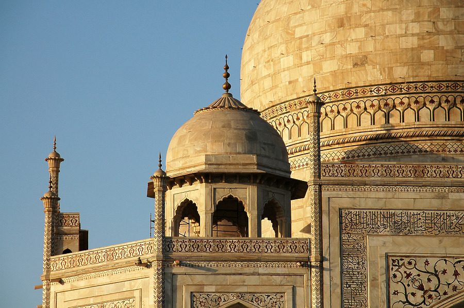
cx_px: 232
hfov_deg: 11.4
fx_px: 2317
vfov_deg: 7.6
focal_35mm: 180
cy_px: 154
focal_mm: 120
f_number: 7.1
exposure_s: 1/800
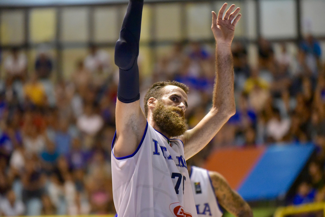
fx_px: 1806
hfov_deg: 10.3
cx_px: 162
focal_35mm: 200
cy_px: 108
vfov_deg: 6.9
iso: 10000
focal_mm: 200
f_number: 2.8
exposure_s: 1/1000
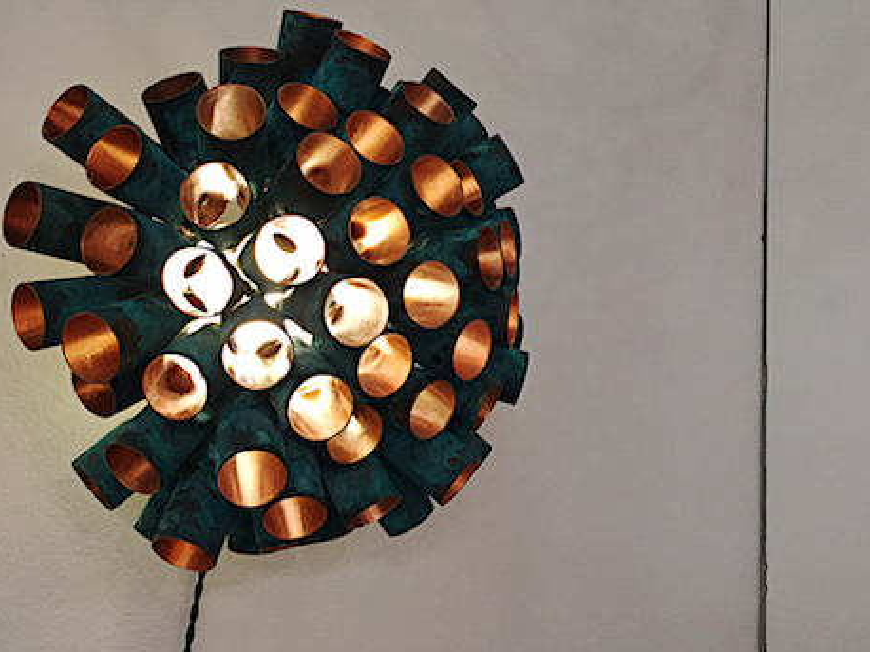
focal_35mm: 38
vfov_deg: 37.6
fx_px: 955
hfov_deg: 48.7
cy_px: 291
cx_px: 351
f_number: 2.2
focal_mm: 4.15
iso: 50
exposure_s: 1/30
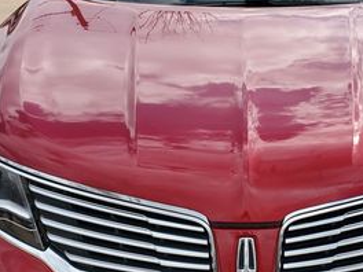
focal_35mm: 63
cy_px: 143
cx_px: 261
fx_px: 661
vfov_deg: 23.3
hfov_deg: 30.3
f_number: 2.4
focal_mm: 4.3
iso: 50
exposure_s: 1/912
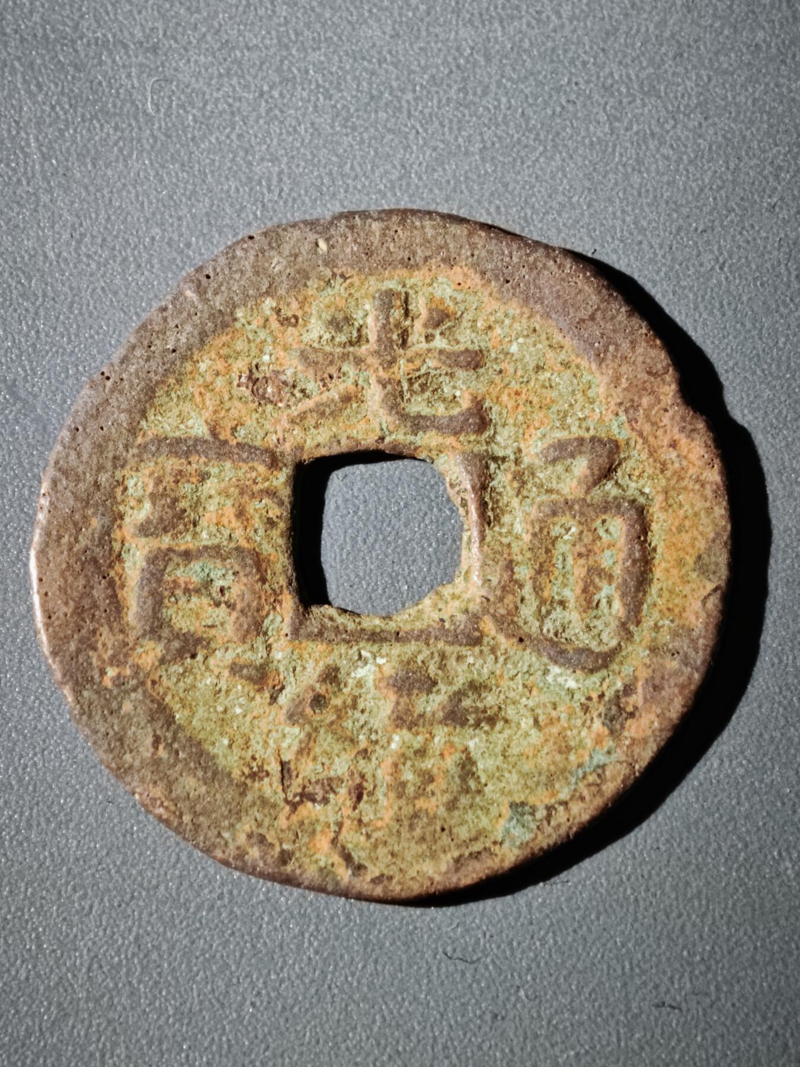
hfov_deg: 13.5
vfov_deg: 17.9
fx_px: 3390
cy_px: 534
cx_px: 400
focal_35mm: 110
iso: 320
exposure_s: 1/100
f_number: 2
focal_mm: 9
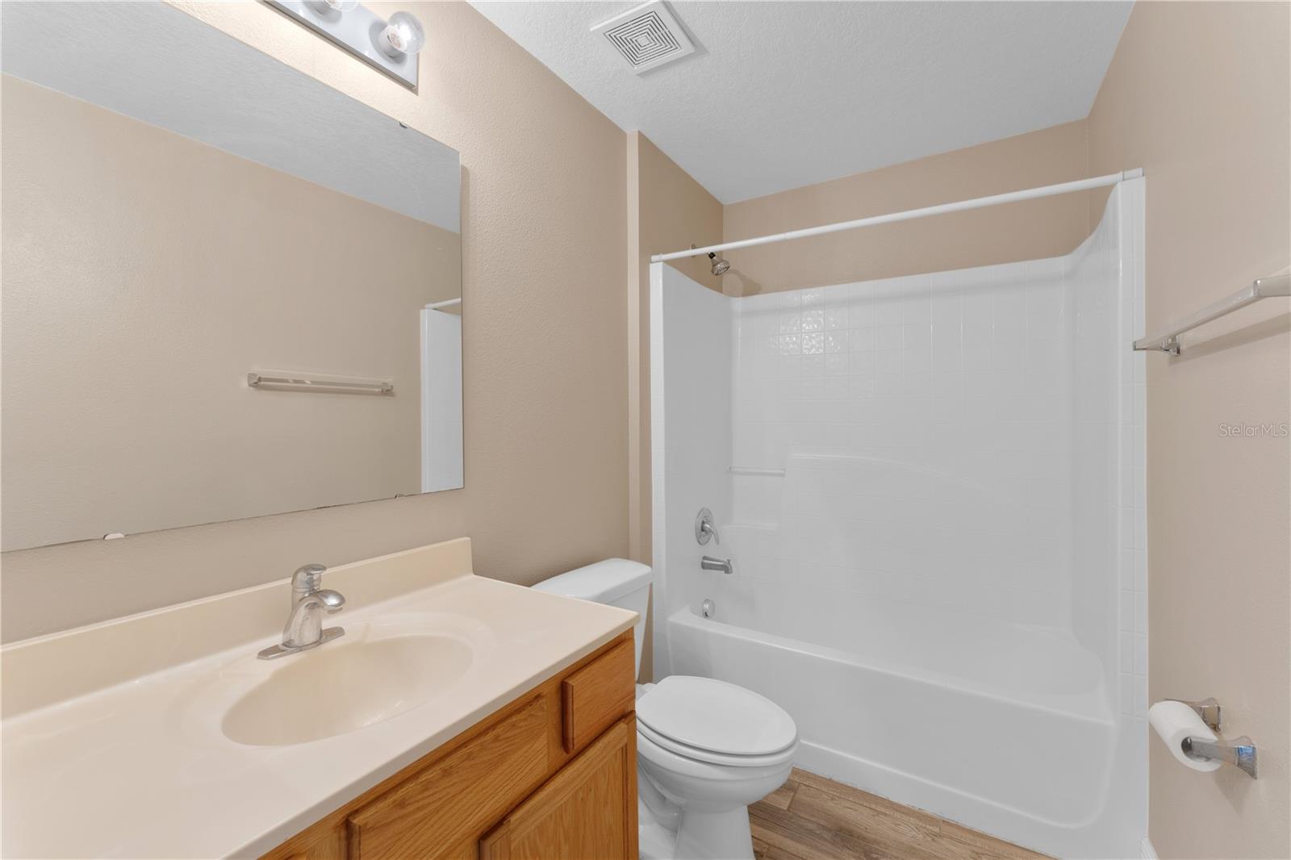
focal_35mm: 14
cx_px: 646
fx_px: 502
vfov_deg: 81.2
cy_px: 430
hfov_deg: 104.3
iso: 320
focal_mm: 14
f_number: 8
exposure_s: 1/1.25
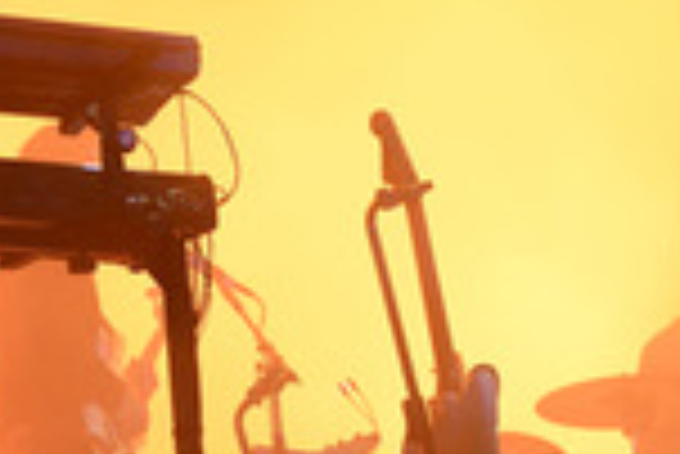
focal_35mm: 209
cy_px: 85
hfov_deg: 9.8
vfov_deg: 6.6
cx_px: 592
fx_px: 3951
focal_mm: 70
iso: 3200
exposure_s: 1/250
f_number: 2.8
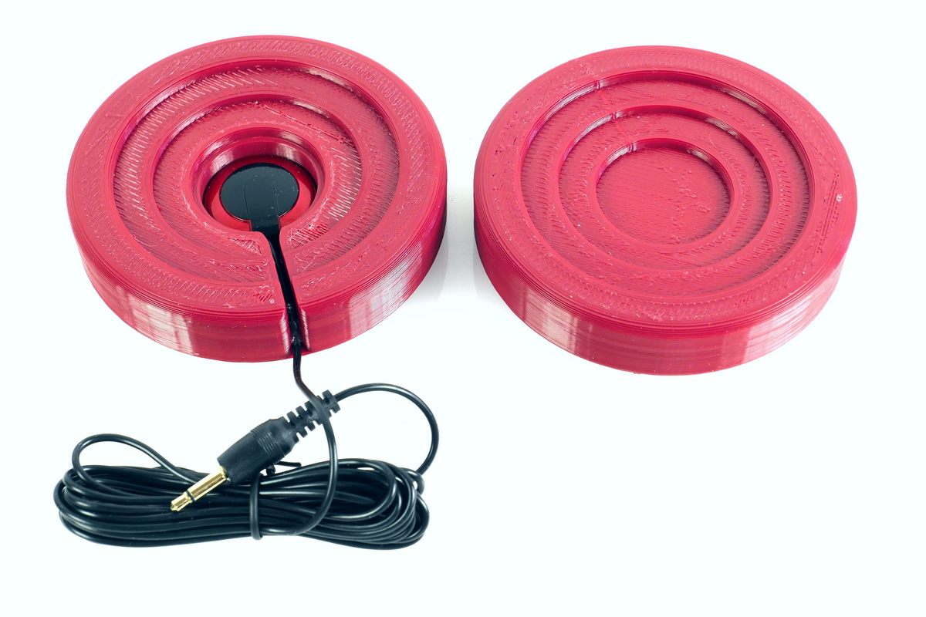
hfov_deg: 29.7
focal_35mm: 68
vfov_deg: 20.0
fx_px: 1749
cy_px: 308
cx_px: 463
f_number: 8
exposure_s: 1/15
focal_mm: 24.8
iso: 200
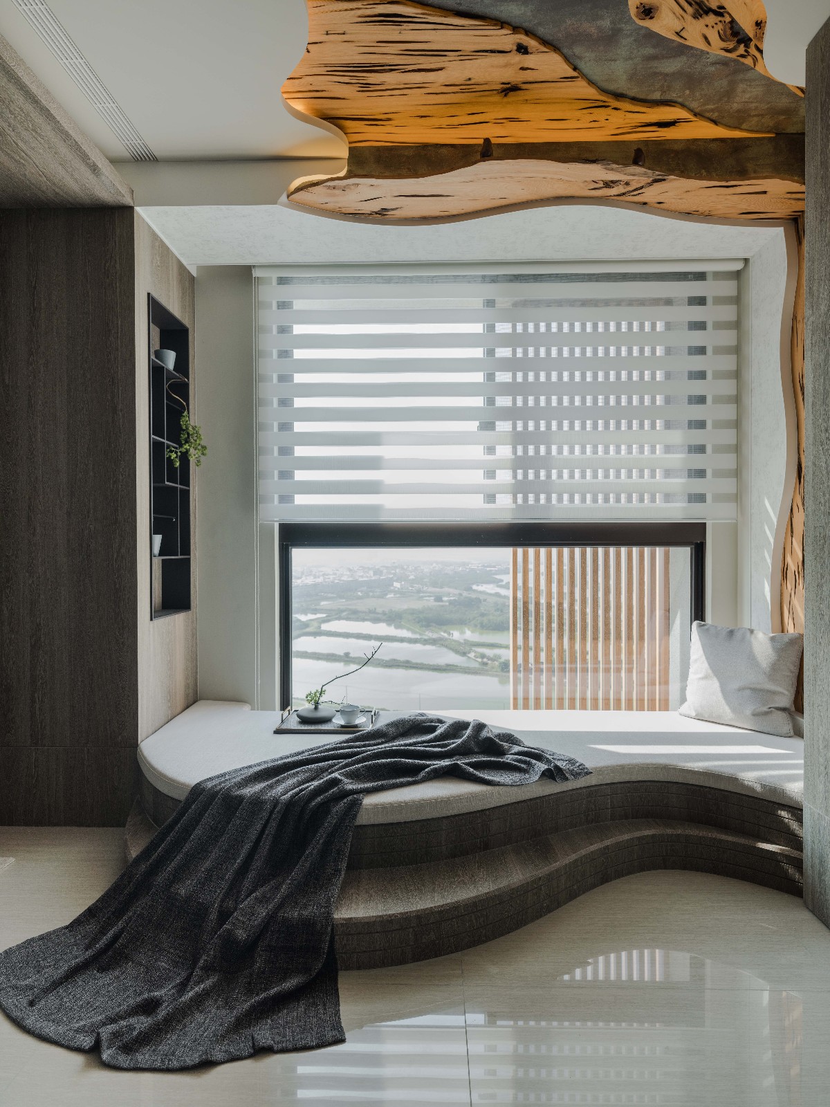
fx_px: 575
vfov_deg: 87.8
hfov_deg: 71.6
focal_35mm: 18
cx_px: 415
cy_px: 554
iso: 100
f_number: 6.4
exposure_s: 1/40
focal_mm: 23
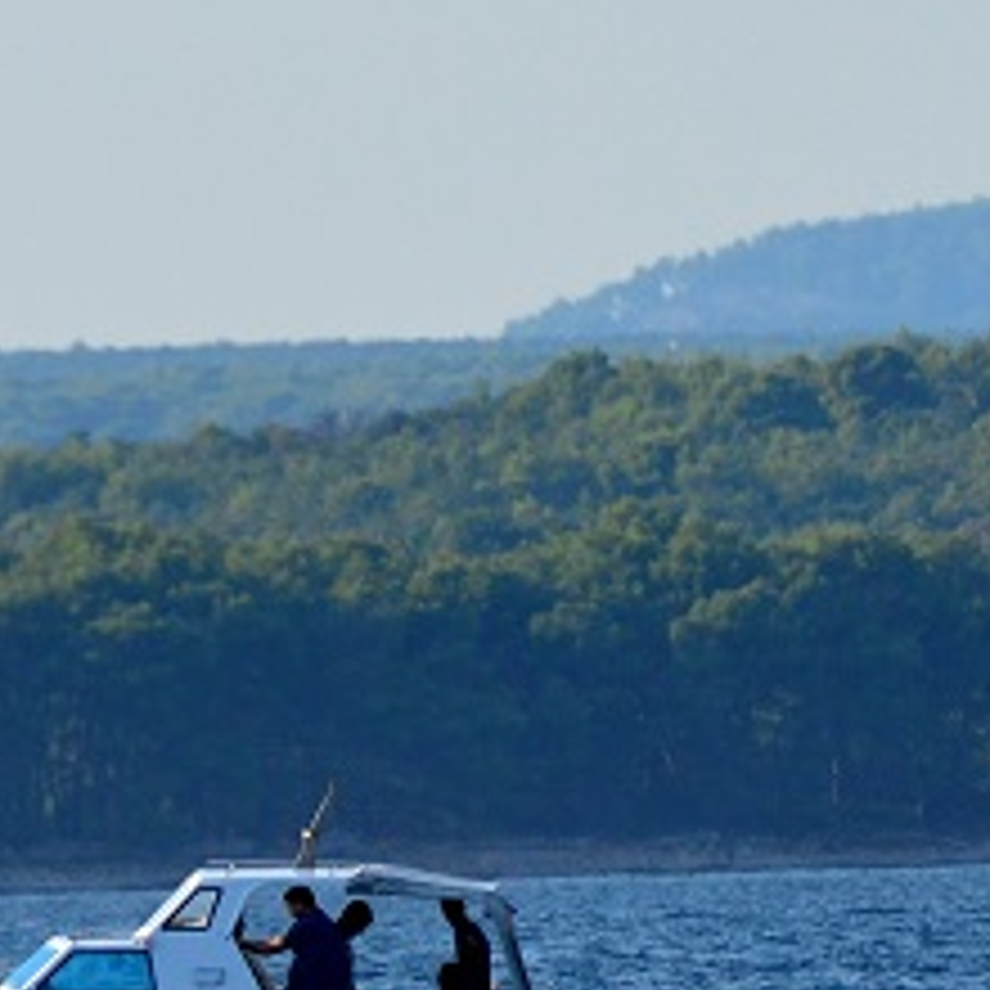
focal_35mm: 1732
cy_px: 803
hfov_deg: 1.0
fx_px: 56042
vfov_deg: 1.0
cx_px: 628
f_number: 6.3
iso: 400
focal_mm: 300
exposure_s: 1/1250
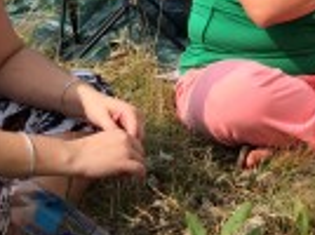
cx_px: 369
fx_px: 827
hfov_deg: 20.3
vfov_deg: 15.6
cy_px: -43
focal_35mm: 91
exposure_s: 1/1368
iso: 32
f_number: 2.2
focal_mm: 4.15
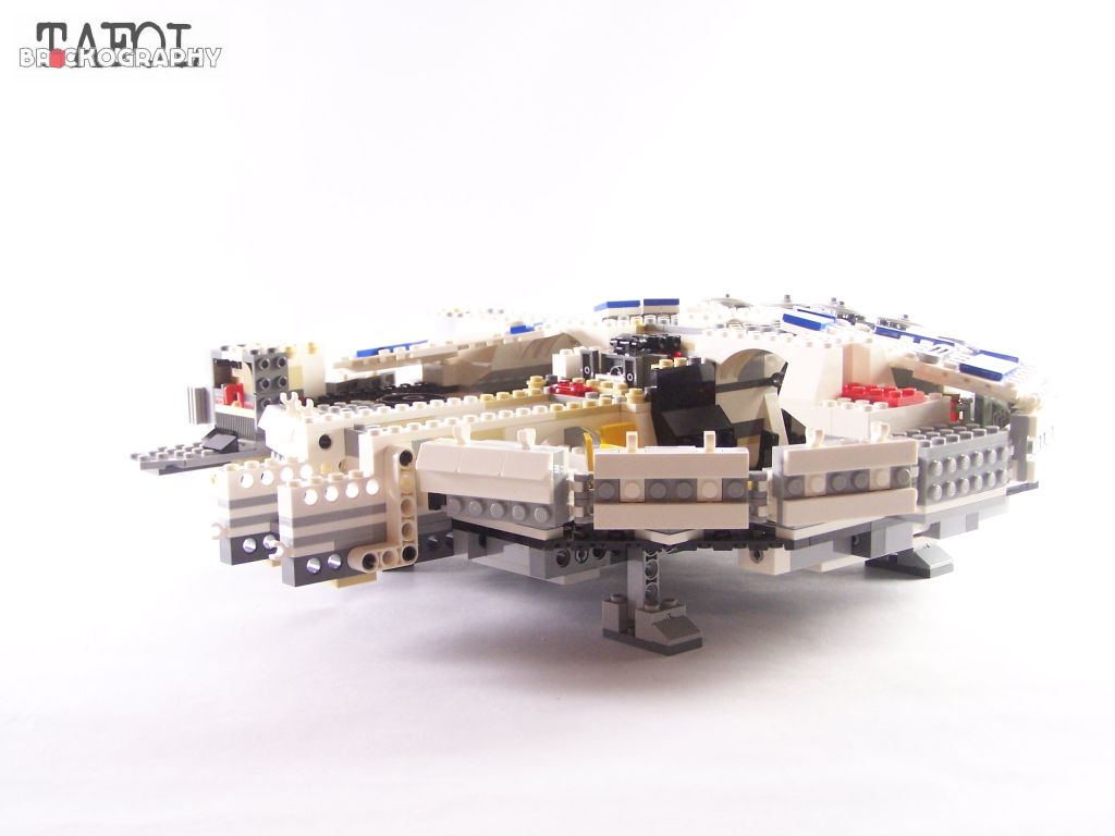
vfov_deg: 28.6
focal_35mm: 51
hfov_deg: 37.5
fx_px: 1643
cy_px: 418
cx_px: 558
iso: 200
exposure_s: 1/20
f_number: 3.2
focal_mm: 8.5
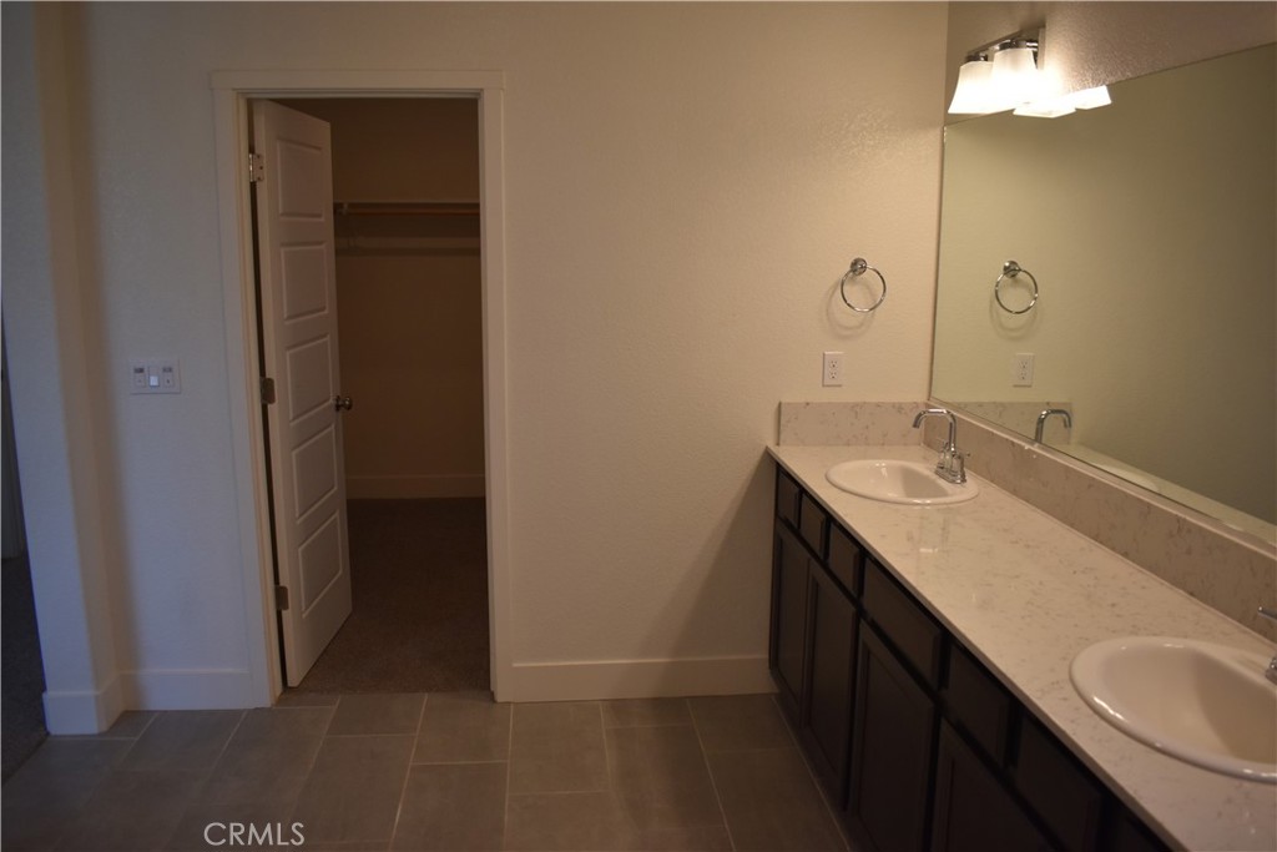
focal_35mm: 27
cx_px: 638
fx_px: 958
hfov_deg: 67.4
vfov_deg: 47.9
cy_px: 426
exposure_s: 1/250
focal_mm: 18
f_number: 3.5
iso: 500
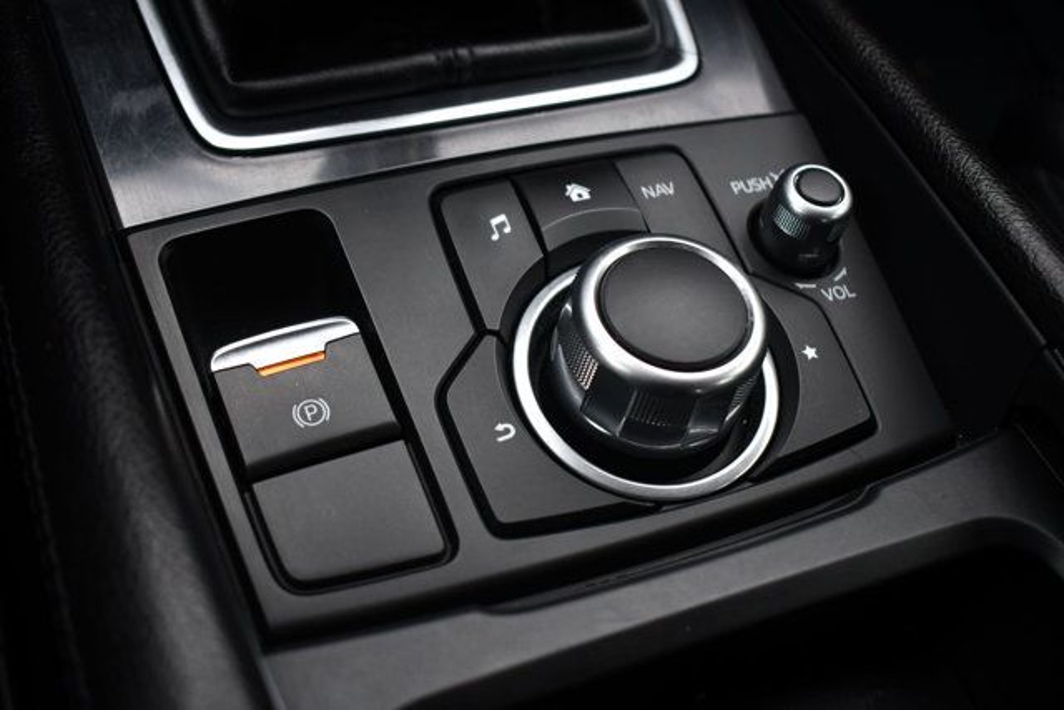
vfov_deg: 31.9
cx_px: 532
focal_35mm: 42
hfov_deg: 46.4
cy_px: 355
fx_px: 1242
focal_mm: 28
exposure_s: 1/200
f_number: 4.2
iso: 800
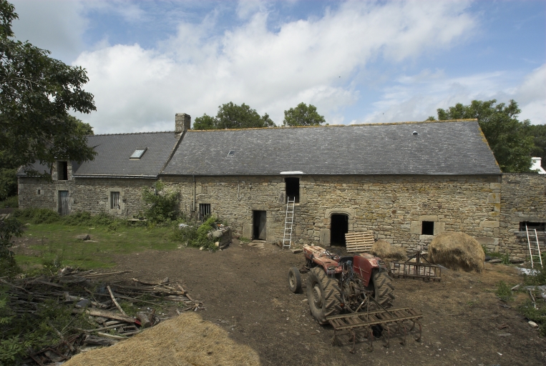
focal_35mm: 21
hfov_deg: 81.1
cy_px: 183
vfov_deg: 59.7
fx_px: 319
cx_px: 273
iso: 200
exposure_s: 1/320
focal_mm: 14
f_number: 11
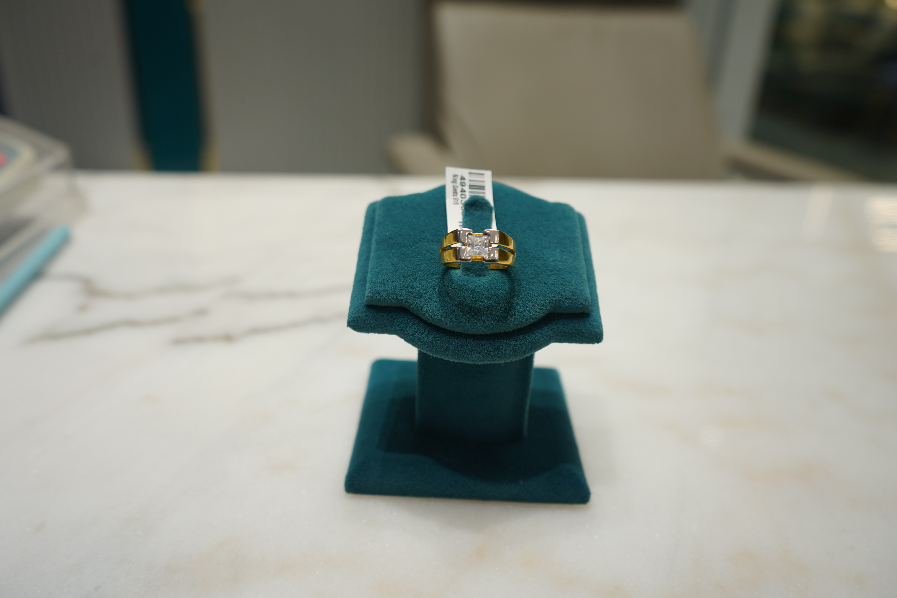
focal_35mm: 28
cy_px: 299
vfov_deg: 46.4
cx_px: 448
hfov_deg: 65.5
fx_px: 698
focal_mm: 28
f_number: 4.5
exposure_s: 1/80
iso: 100
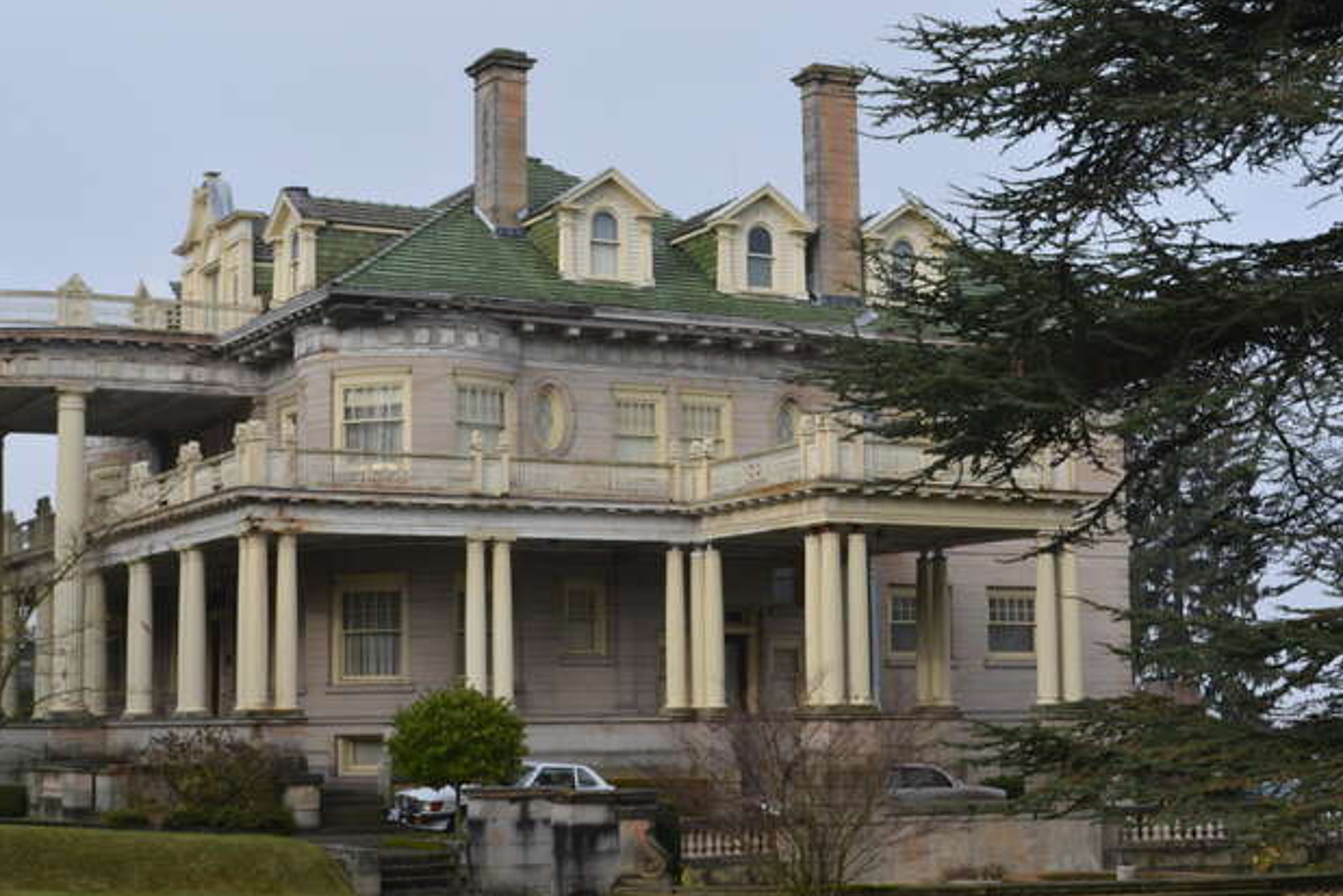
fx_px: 2313
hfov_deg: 32.4
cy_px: 435
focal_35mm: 62
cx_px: 621
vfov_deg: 21.9
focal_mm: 32
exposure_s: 1/160
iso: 100
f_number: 6.3
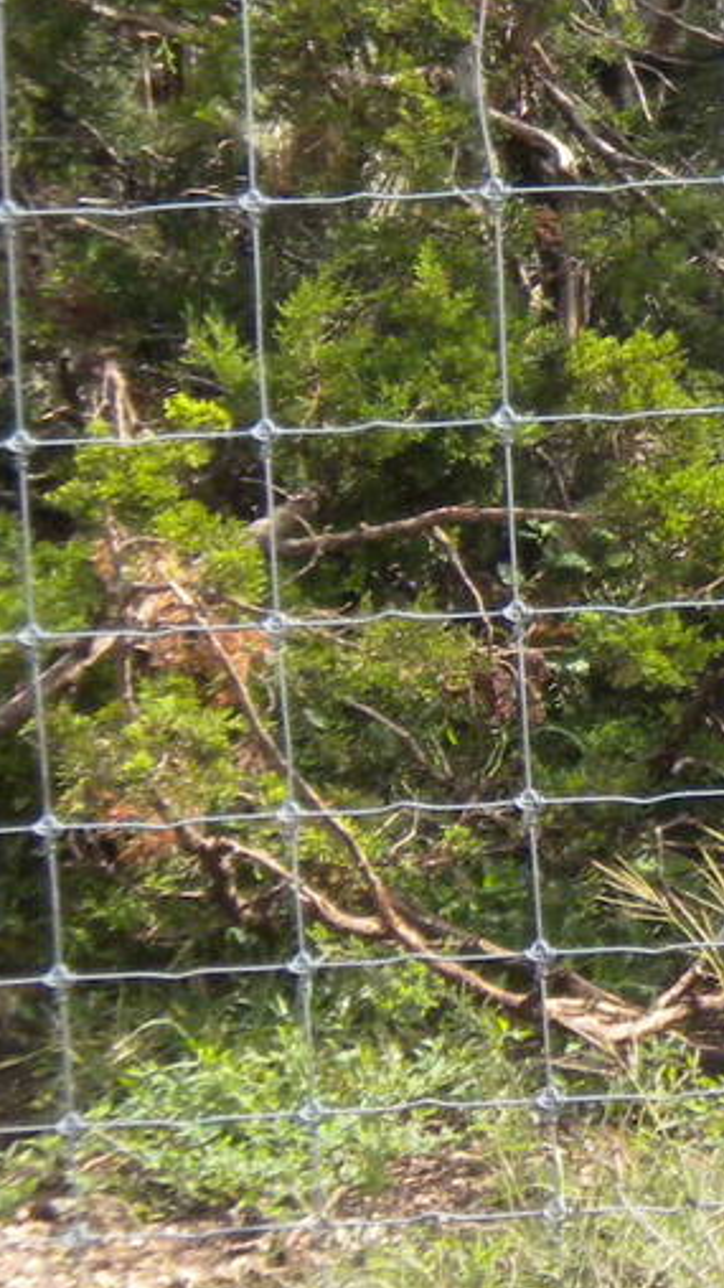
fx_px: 9971
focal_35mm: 292
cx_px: 1905
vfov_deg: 7.4
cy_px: 175
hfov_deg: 4.1
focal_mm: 15
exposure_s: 1/513
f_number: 5.1
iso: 240
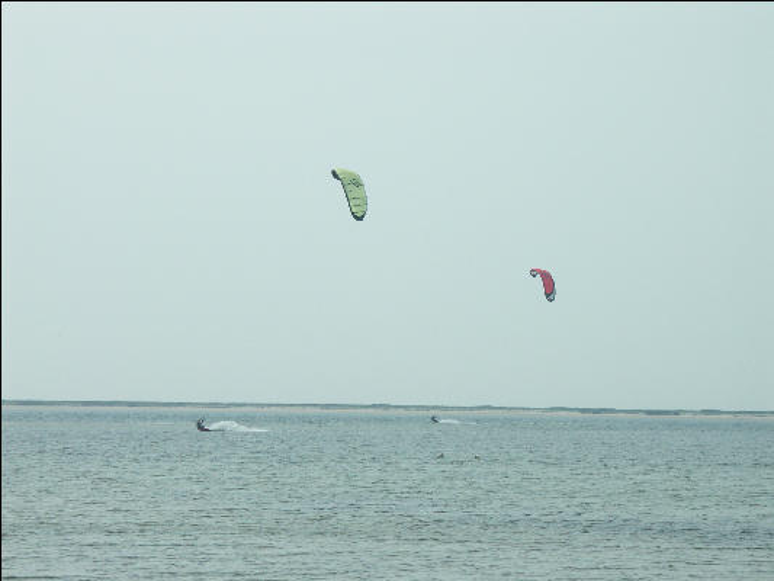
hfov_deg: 12.3
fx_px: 3578
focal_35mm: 160
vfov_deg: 9.3
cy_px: 290
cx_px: 387
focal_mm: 40.4
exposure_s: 1/1000
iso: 100
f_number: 6.3
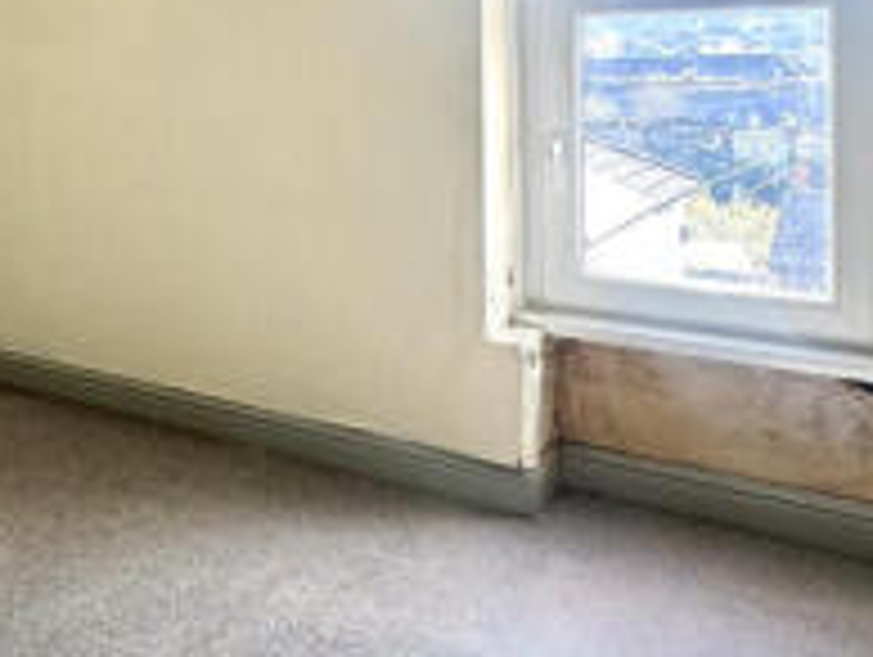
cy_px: 92
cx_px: -79
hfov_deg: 37.7
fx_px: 1061
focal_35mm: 42
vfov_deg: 33.0
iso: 64
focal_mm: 2.22
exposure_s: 1/99
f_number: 2.2
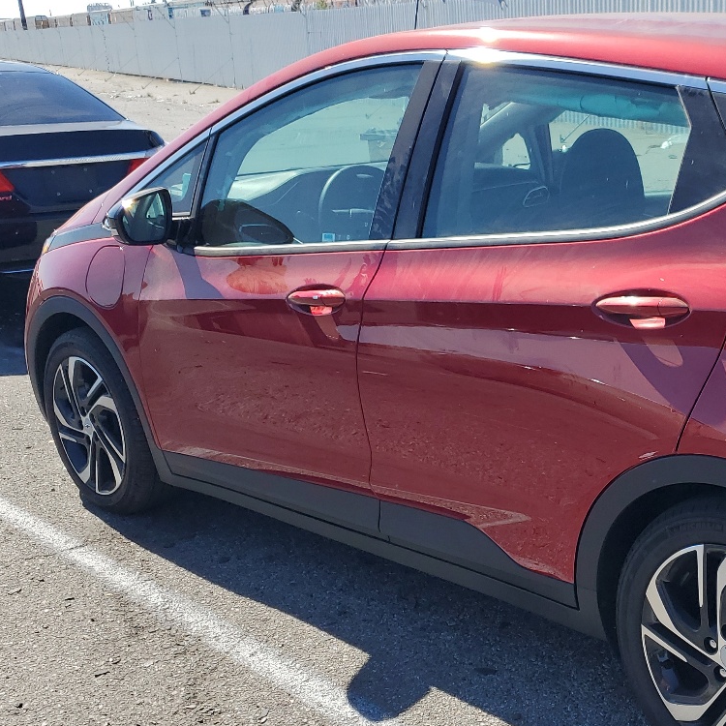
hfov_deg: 32.6
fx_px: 1163
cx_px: 678
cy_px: 385
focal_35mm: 49
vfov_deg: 34.7
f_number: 1.5
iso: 50
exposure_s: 1/2500
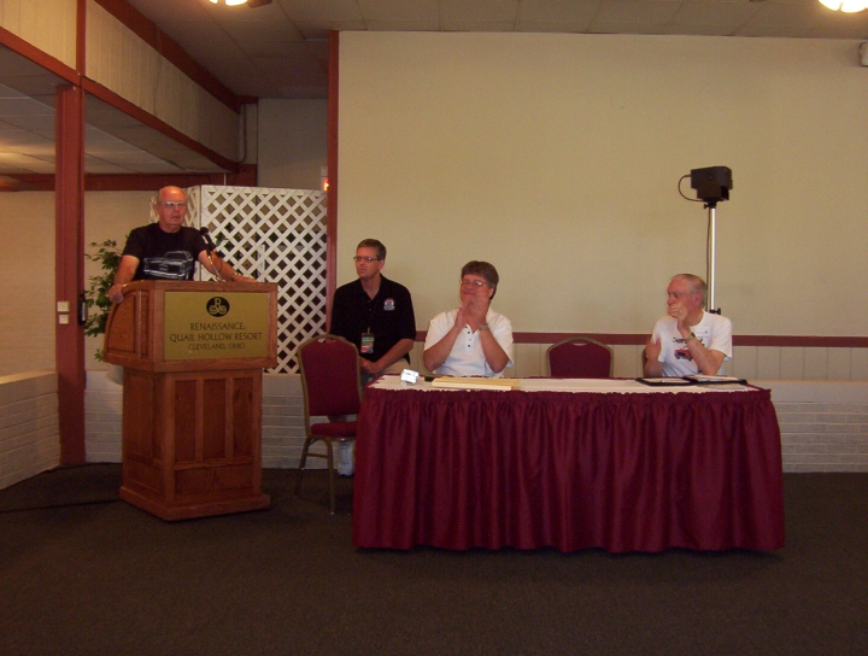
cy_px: 328
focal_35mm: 36
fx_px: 905
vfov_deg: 39.8
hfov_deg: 51.2
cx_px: 434
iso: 140
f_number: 2.76
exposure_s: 1/30
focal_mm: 5.54
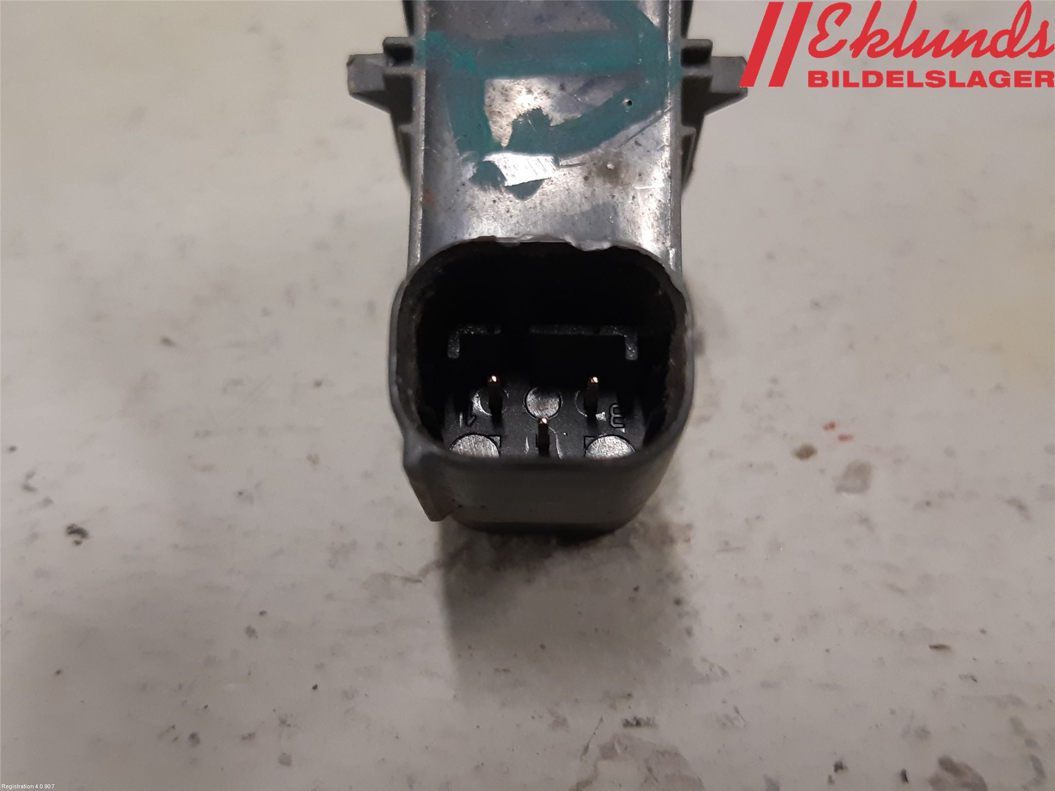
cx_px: 528
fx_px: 792
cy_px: 396
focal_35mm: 26
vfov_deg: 53.1
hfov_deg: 67.3
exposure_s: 1/50
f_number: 1.7
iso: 200
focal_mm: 3.93
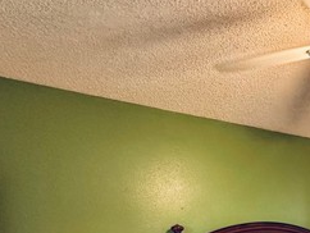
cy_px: 273
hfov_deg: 43.7
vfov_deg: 32.6
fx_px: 332
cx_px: 302
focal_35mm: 37
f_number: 2.2
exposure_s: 1/60
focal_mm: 2.22
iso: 320
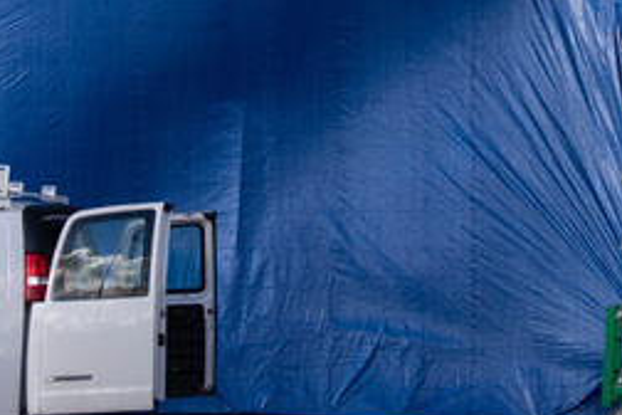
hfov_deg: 16.1
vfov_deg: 10.7
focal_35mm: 122
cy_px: -290
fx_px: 2108
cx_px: 740
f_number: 2.8
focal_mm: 30
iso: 200
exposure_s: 1/1600
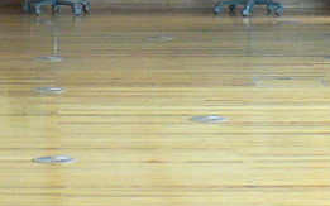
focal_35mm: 221
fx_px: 1987
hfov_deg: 9.4
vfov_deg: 5.6
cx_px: -10
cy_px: -368
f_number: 2.8
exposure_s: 1/30
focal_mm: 6.3
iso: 125
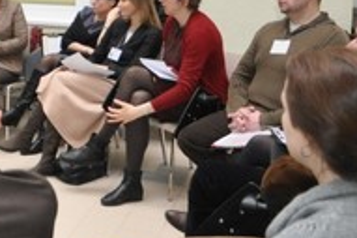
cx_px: -121
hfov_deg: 25.2
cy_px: -2
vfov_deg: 19.4
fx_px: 674
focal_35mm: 68
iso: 800
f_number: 4
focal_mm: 16
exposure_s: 1/60
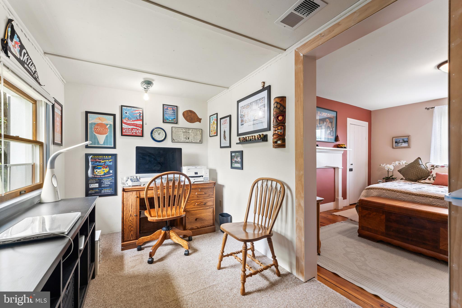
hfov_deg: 104.3
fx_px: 180
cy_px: 154
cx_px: 231
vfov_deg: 81.2
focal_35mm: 14
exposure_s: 1/5
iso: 500
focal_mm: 14
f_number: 8
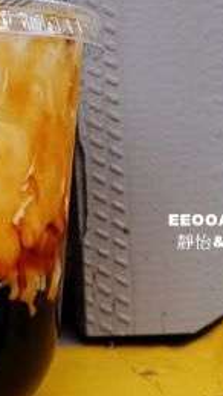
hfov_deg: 18.2
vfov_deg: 33.0
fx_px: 661
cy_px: 129
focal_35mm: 63
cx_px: -40
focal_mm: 9
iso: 125
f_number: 4
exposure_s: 1/250
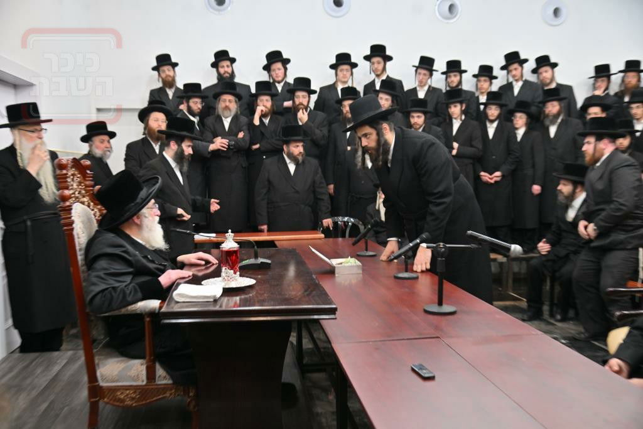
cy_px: 214
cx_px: 322
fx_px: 607
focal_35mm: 34
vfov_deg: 38.9
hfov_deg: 55.8
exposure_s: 1/200
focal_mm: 34
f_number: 4
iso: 640
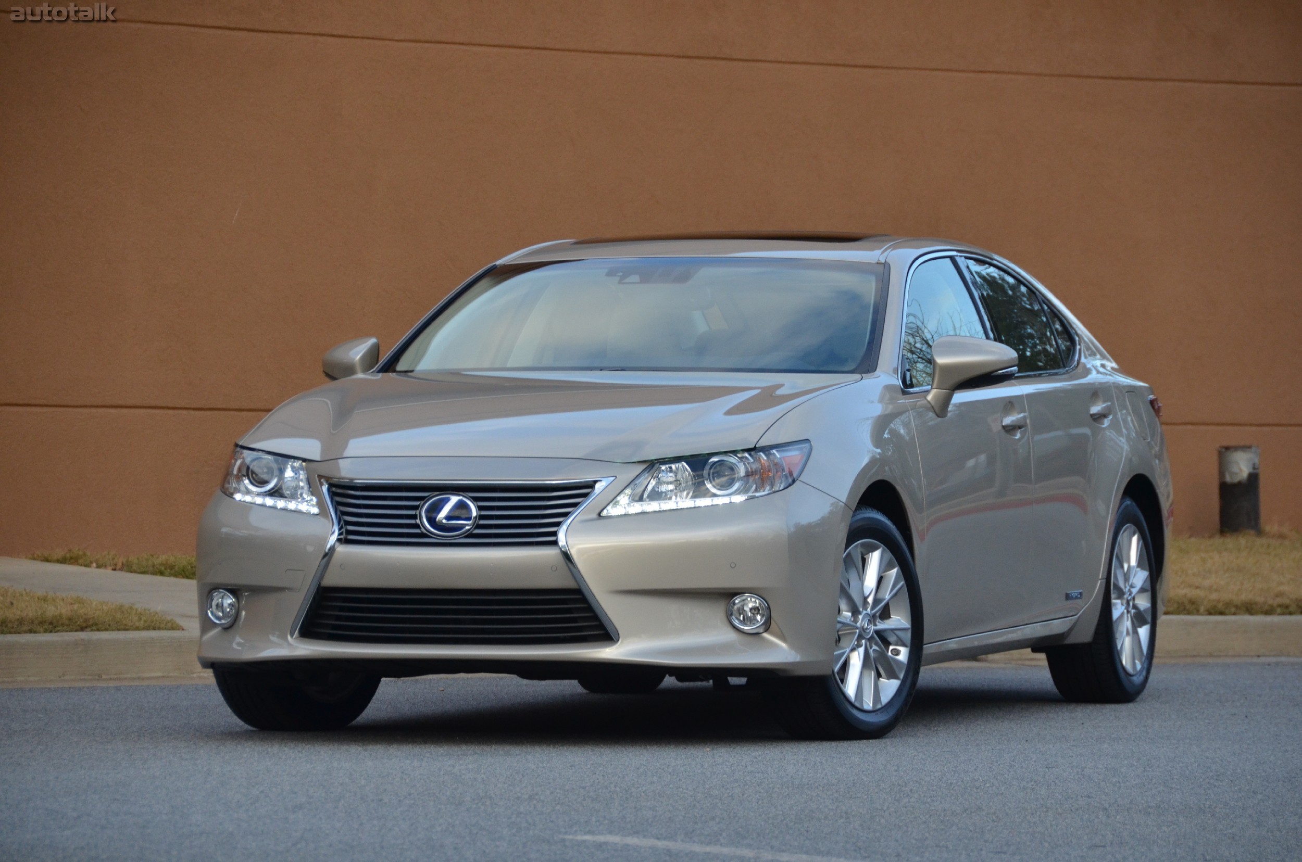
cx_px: 651
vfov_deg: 7.0
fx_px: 7038
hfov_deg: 10.6
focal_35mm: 195
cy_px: 431
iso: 800
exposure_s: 1/1000
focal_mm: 130
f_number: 5.6
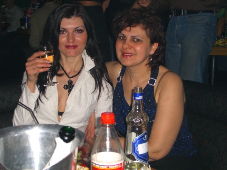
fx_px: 446
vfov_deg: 21.6
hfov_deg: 28.6
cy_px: 85
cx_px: 114
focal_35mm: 68
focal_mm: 14.2
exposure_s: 1/60
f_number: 4
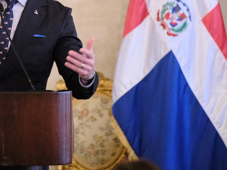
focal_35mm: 470
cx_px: 96
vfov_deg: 3.2
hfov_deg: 4.2
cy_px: 18
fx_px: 3082
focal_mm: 140
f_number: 2.8
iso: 12800
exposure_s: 1/160
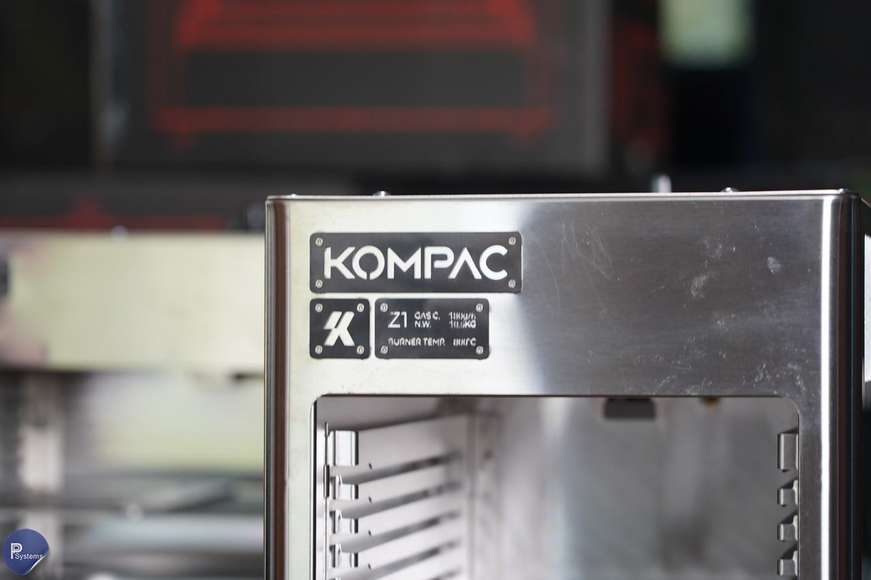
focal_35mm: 105
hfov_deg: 19.5
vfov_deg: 13.0
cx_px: 436
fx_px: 2540
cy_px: 290
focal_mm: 105
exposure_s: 1/125
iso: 800
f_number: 4
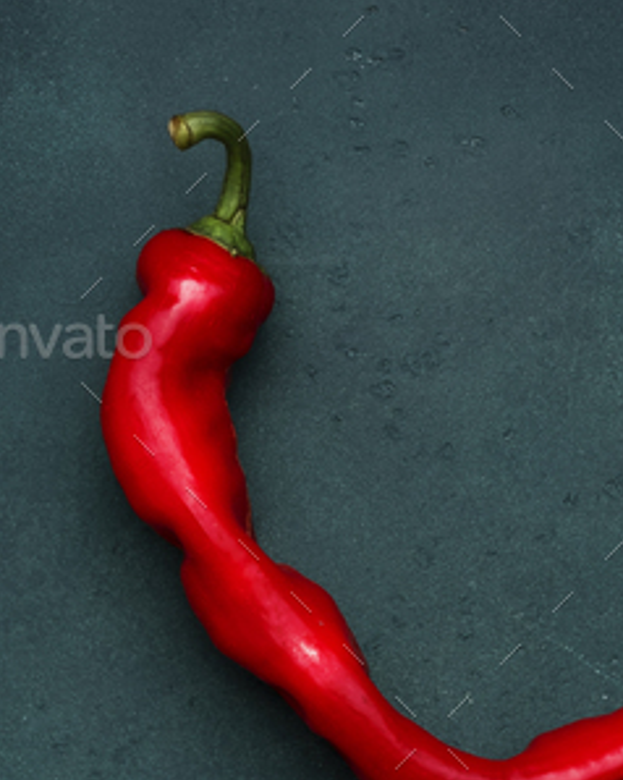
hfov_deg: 8.9
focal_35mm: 173
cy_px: 1106
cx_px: 419
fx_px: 3991
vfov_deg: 10.8
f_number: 9
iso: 80
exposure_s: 1/125
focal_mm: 41.1
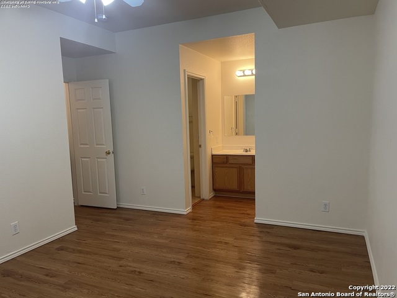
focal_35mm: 26
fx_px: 298
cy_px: 149
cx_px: 198
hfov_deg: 67.3
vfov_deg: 53.1
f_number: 1.6
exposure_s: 1/60
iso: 125
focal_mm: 4.2
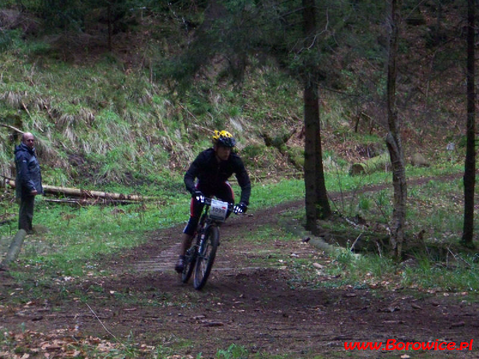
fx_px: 1619
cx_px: 240
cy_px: 180
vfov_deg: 12.7
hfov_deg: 16.8
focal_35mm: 117
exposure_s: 1/125
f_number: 4.4
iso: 400
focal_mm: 19.2
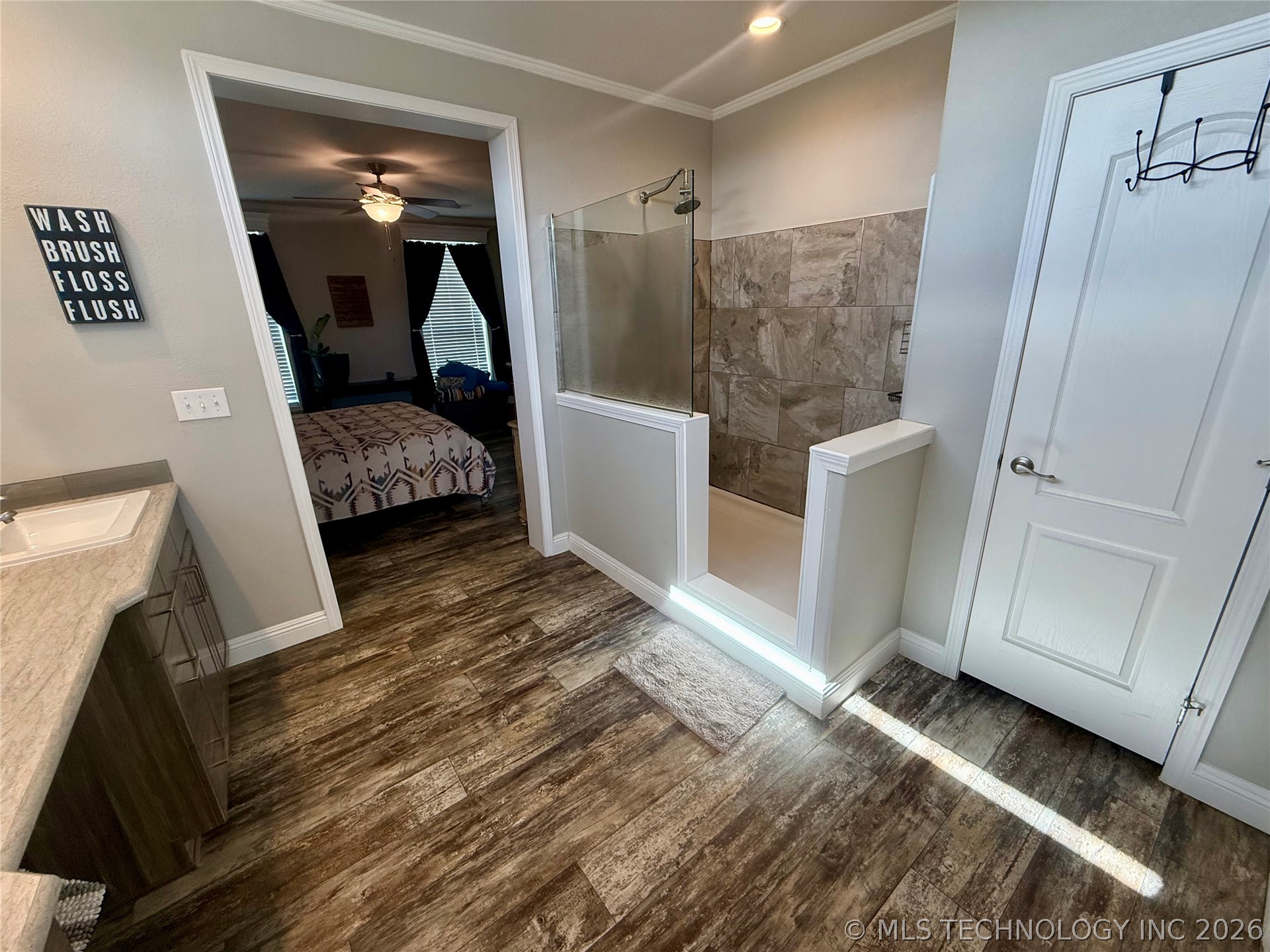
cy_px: 476
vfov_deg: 85.7
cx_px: 635
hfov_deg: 102.1
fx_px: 514
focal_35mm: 14
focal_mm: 2.22
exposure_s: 1/120
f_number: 2.2
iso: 200
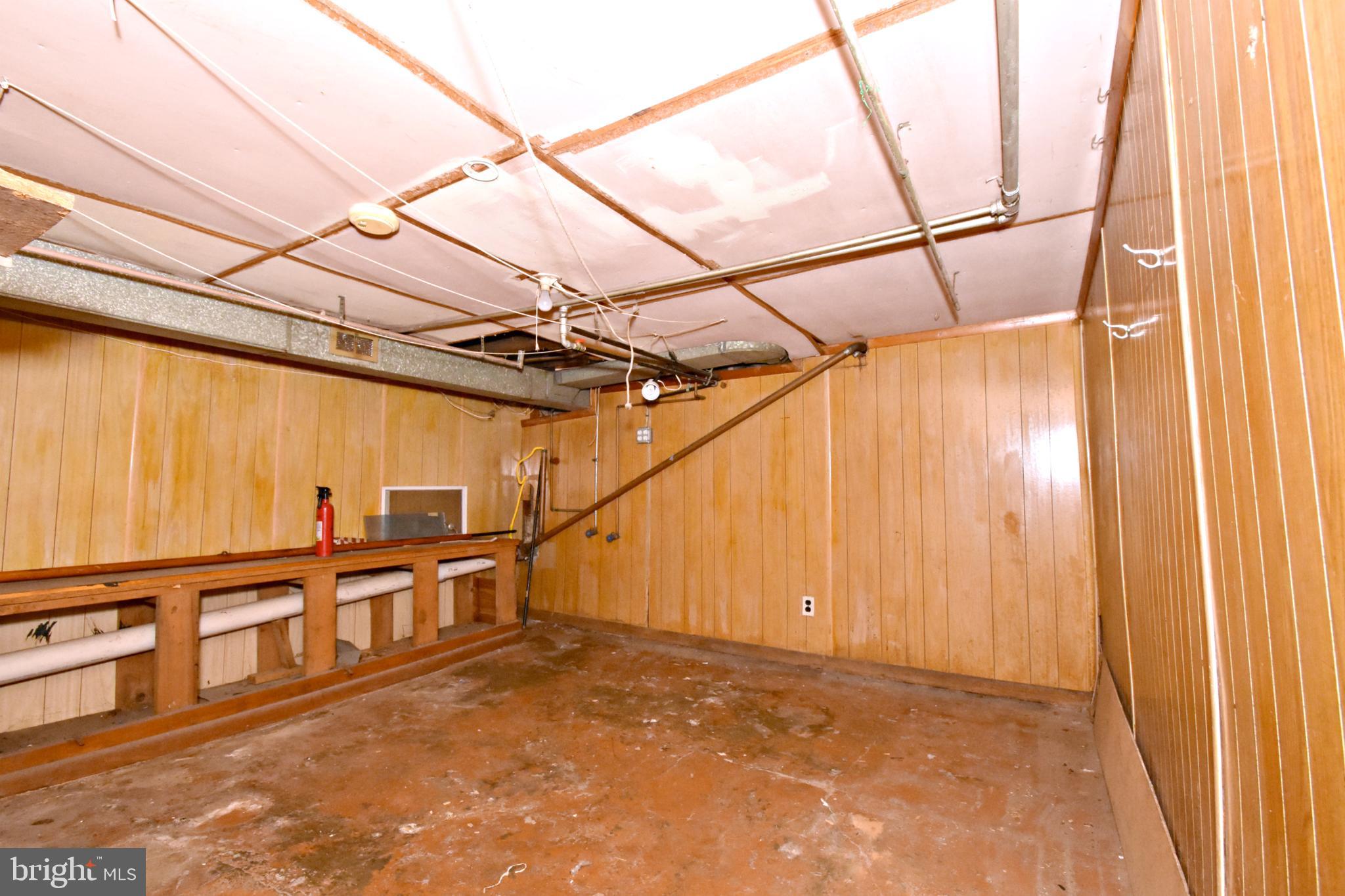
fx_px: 560
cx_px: 672
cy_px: 448
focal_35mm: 15
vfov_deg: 77.3
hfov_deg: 100.4
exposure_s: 1/60
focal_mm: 10
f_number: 10
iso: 3200
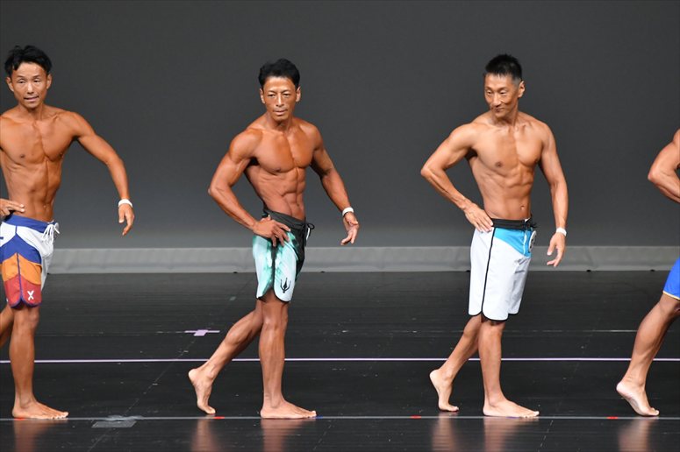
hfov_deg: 6.0
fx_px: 6514
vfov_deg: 4.0
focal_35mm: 345
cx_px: 340
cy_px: 226
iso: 4000
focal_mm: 230
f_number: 5.6
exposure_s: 1/400
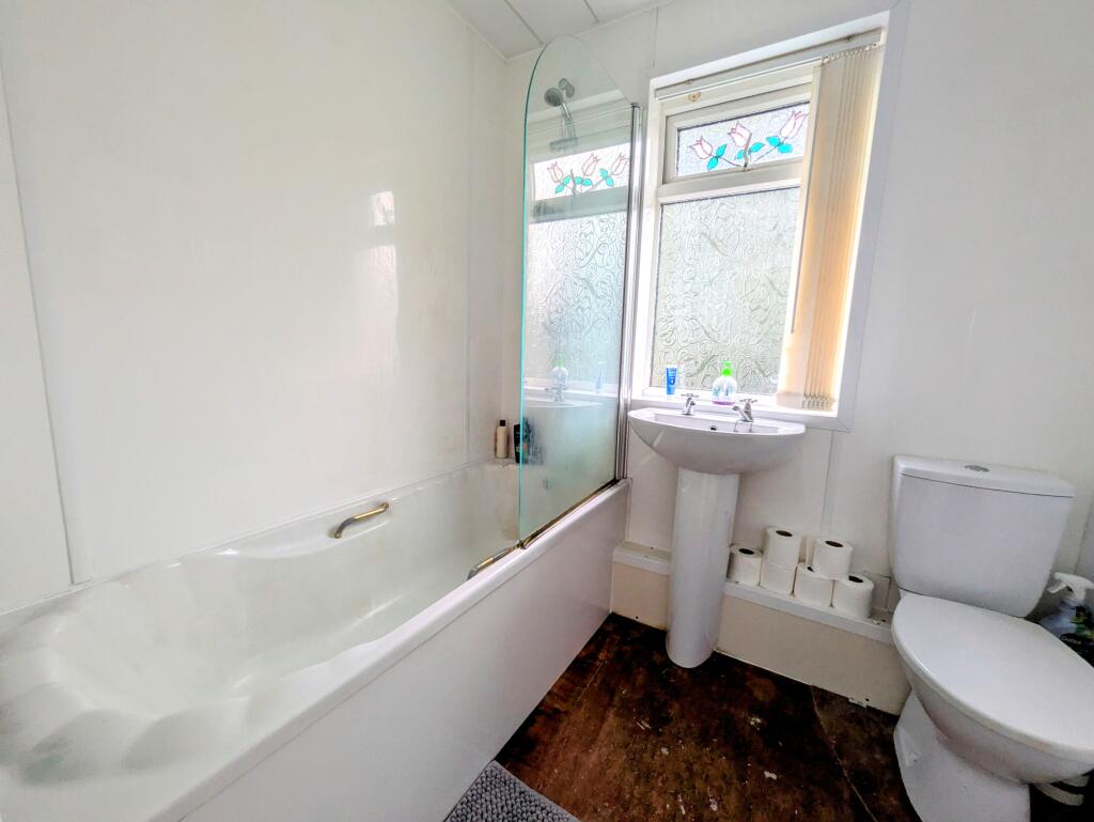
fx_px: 443
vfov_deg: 85.7
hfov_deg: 102.0
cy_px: 411
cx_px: 547
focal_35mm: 14
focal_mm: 1.83
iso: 82
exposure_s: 1/33.3
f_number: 2.2
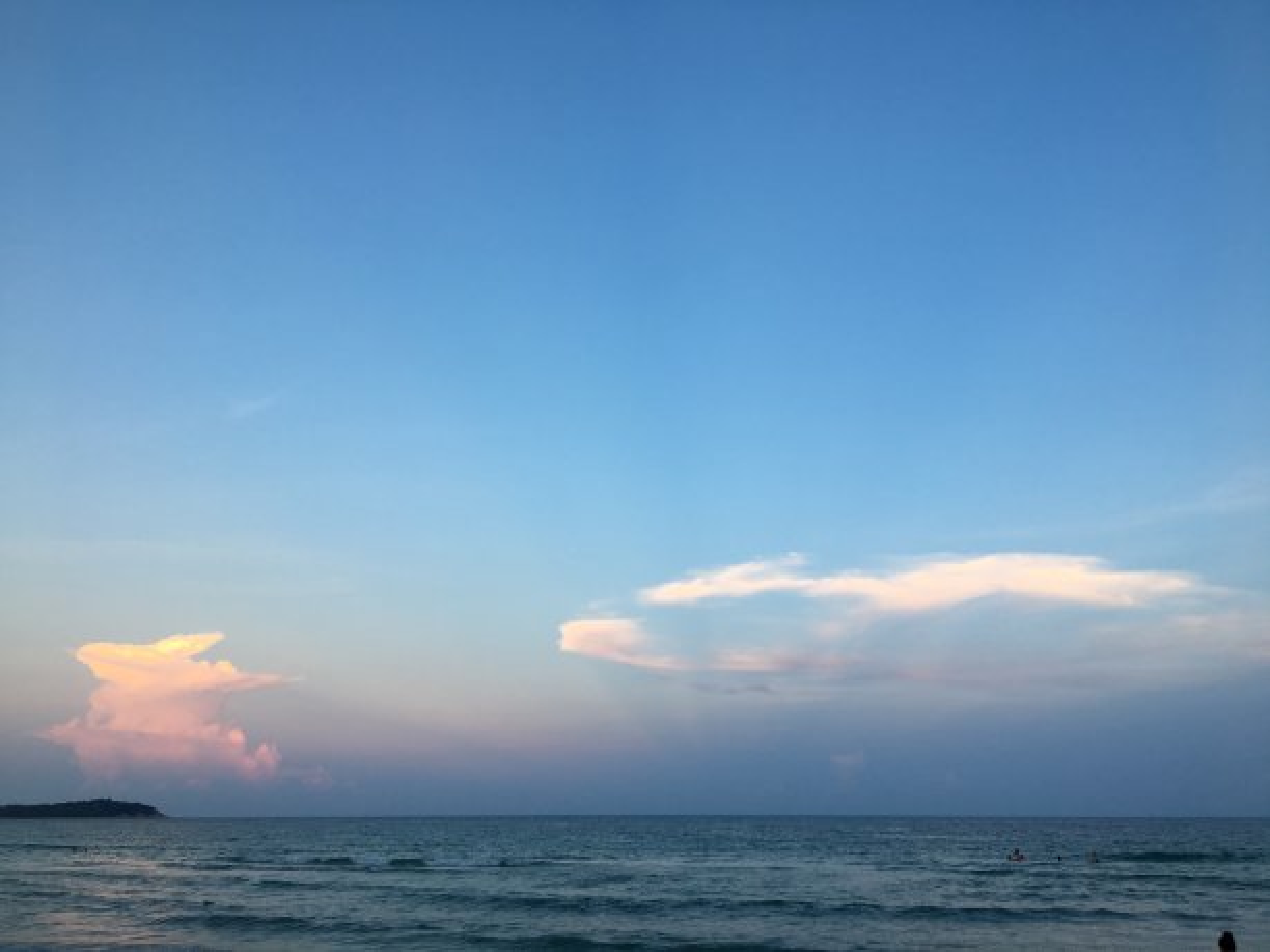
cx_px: 635
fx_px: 1064
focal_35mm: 29
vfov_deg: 48.2
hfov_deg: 61.7
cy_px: 476
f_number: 2.2
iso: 25
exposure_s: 1/100
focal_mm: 4.15
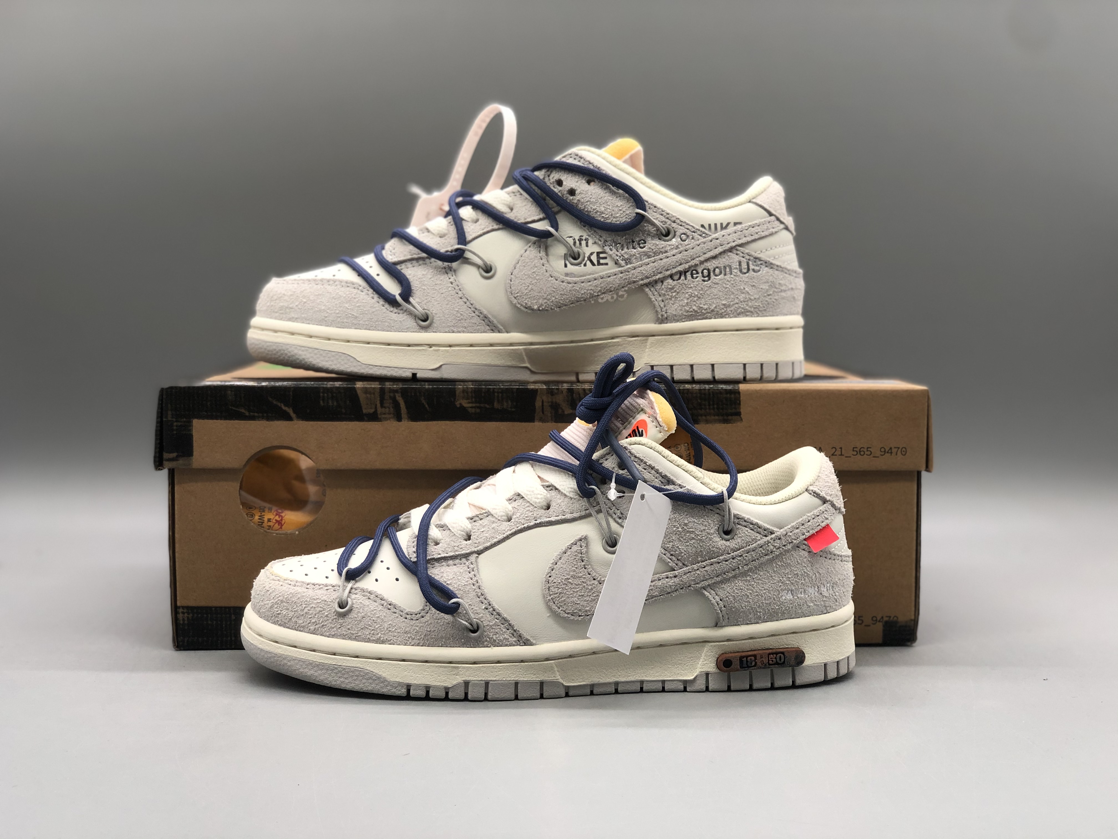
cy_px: 420
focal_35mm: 52
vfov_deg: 28.0
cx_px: 559
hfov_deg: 36.8
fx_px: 1679
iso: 25
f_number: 2.4
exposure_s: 1/58
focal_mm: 6
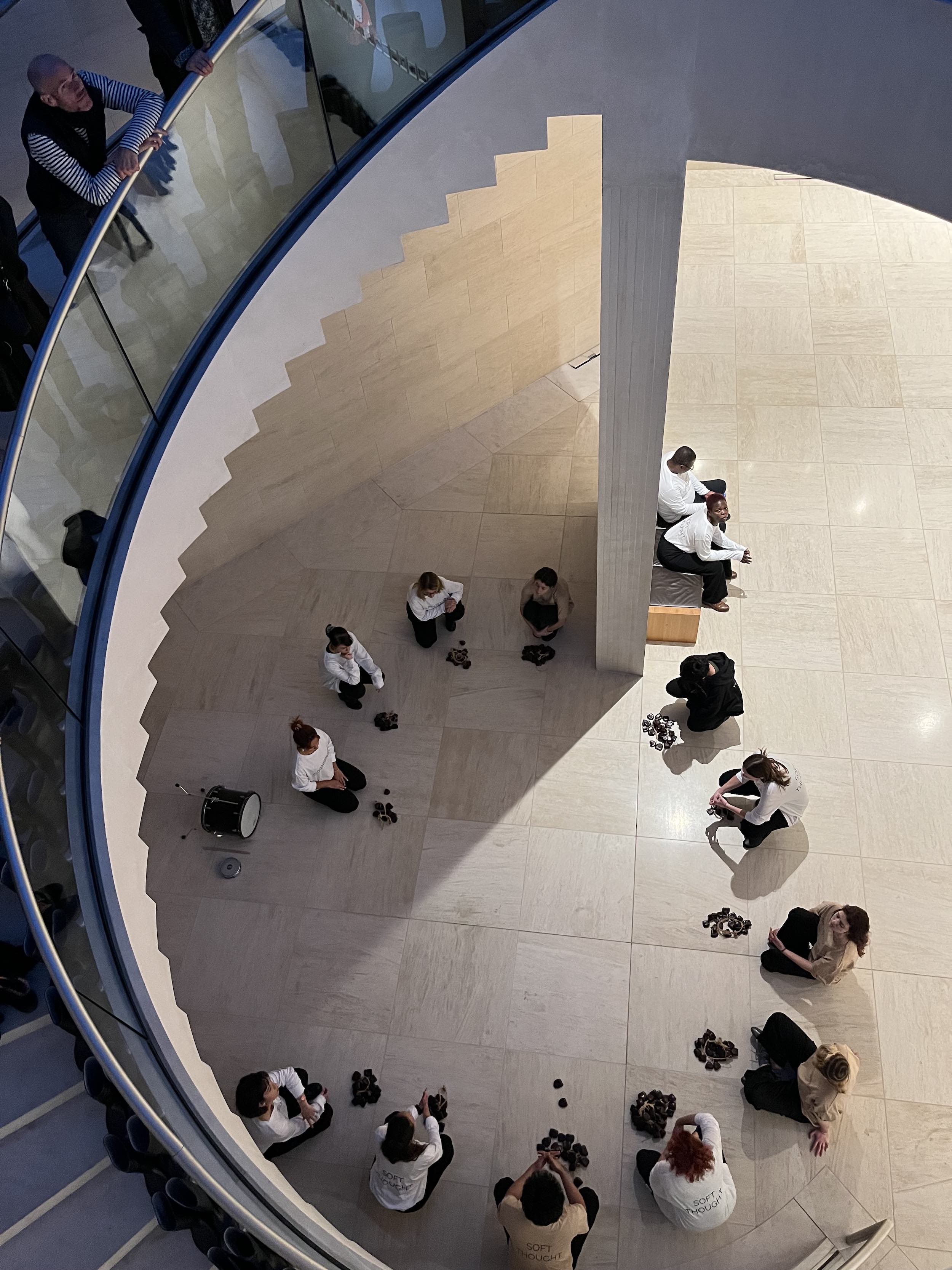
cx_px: 476
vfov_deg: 67.3
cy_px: 635
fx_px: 953
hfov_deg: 53.1
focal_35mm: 26
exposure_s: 1/60
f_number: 1.6
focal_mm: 5.1
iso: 500
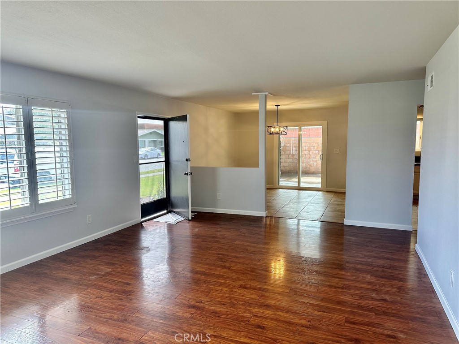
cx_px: 230
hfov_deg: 71.6
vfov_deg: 56.8
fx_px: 318
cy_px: 172
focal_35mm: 24
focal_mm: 6.86
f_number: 1.78
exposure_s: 1/147
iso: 100
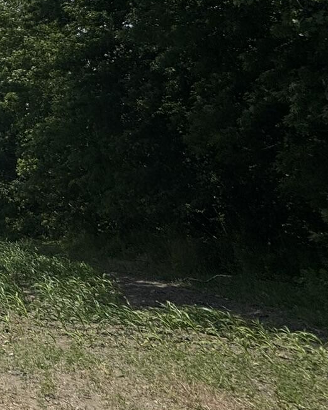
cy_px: 11
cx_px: -308
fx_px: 522
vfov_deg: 38.6
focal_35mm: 43
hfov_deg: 20.1
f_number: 2.2
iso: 32
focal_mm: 2.22
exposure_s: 1/3906
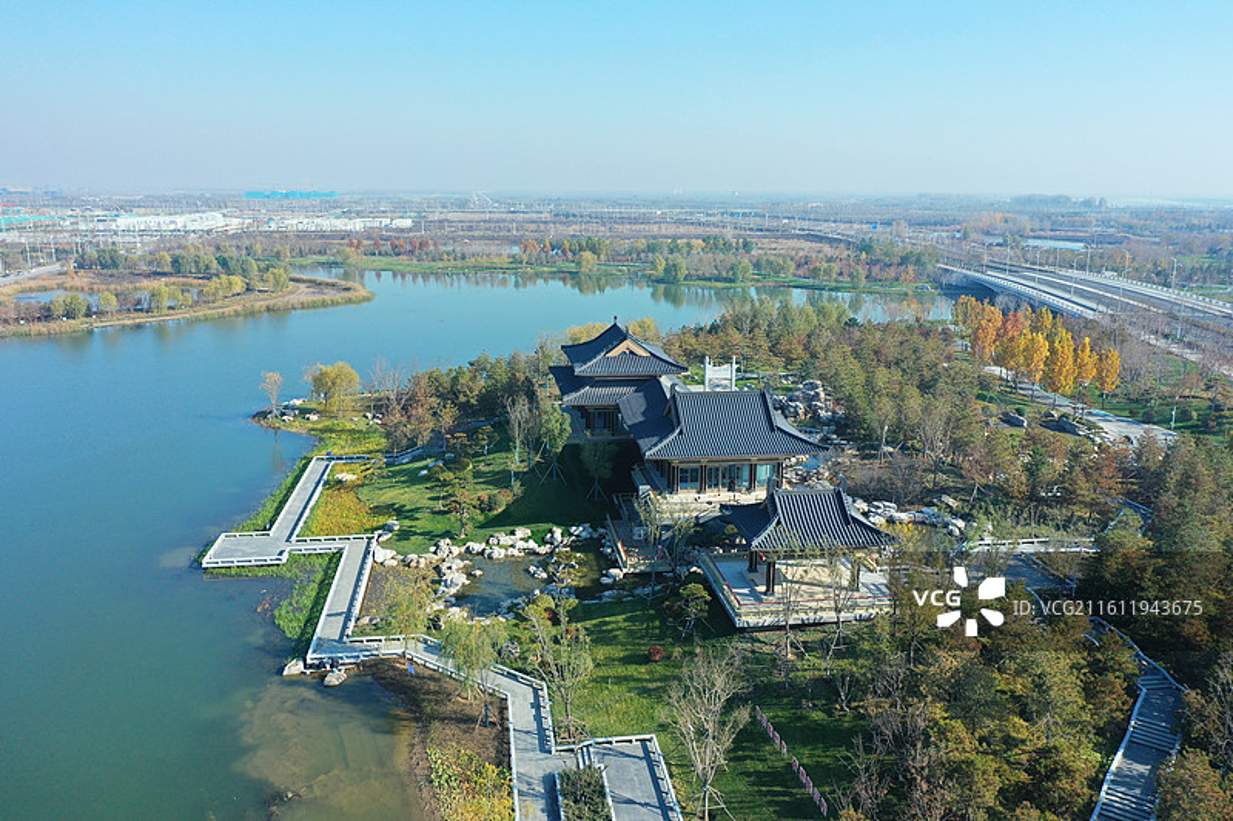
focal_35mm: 28
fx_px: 959
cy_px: 410
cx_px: 616
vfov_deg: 46.4
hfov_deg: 65.5
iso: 100
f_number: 5.6
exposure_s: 1/320
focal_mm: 10.26
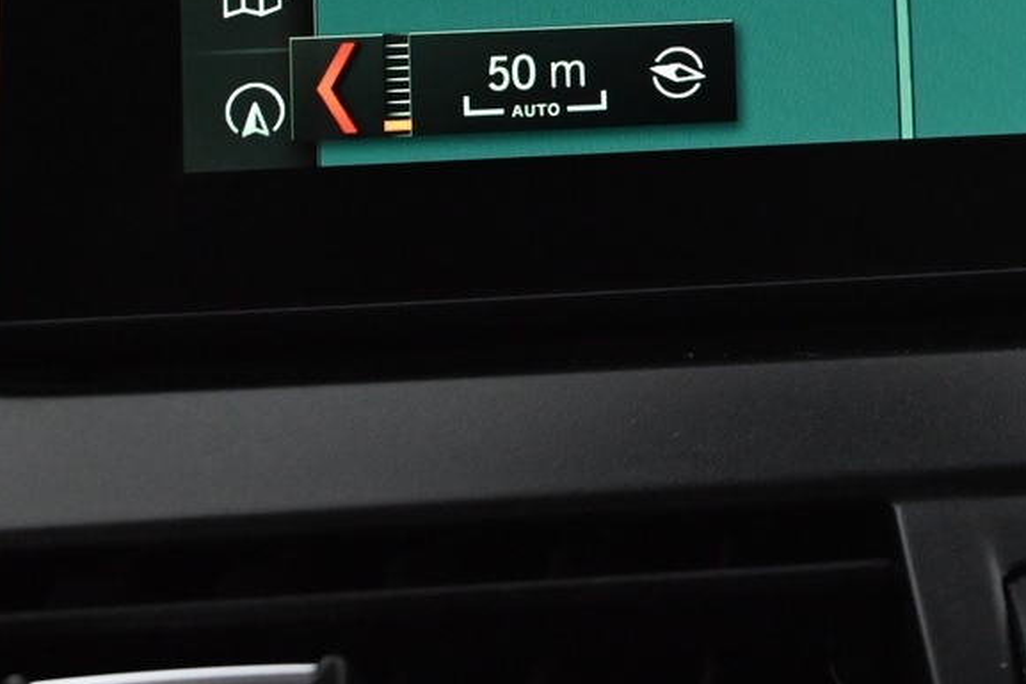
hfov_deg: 19.3
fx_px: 2879
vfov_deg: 13.2
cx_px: 1140
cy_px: -146
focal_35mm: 101
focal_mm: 36
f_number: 5.3
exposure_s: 1/60
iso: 3200
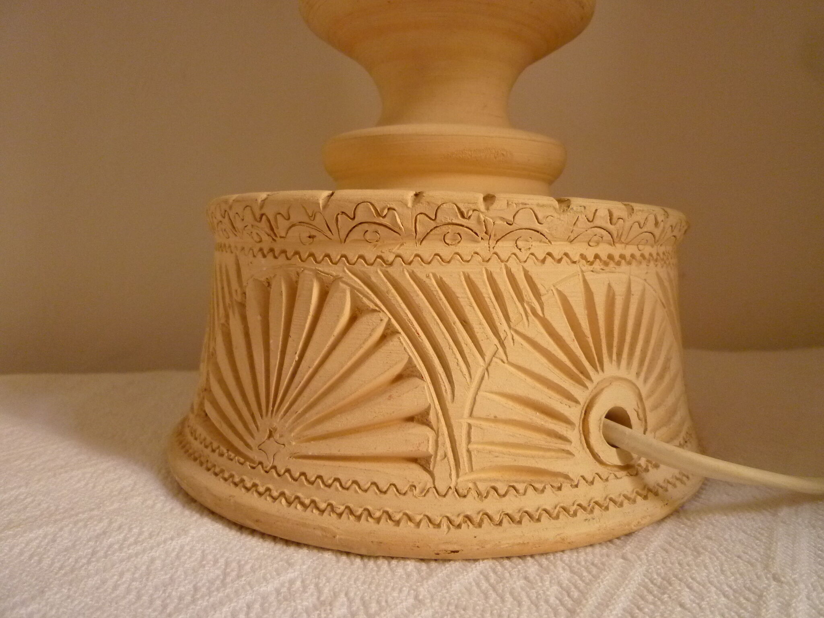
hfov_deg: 69.4
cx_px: 412
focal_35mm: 25
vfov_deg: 54.9
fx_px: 595
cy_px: 309
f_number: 2.8
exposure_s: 1/25
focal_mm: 4.5
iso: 400
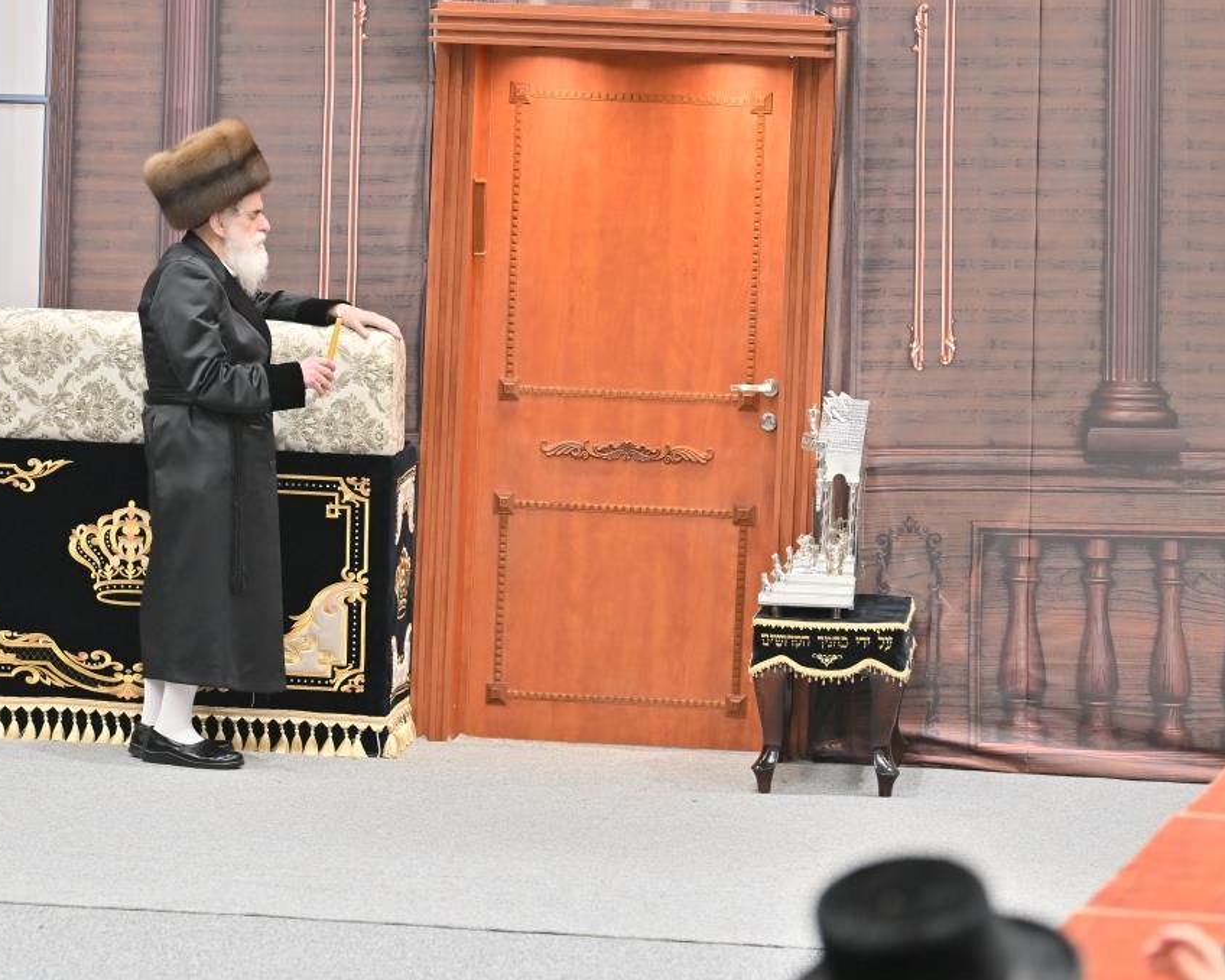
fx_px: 7394
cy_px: 491
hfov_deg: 9.5
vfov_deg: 7.6
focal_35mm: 204
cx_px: 556
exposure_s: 1/160
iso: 320
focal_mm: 120
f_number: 2.8
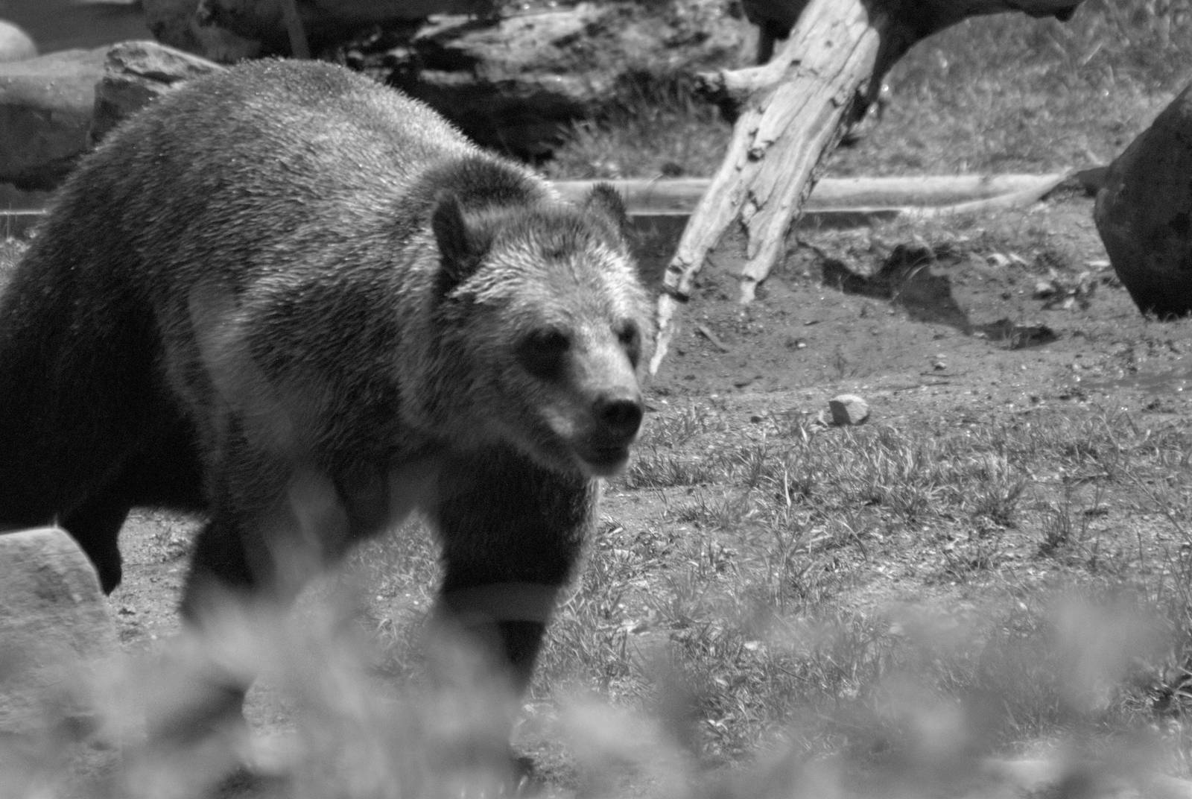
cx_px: 596
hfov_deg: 4.9
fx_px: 13927
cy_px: 400
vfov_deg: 3.3
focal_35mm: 420
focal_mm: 280
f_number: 9
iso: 1600
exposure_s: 1/1600
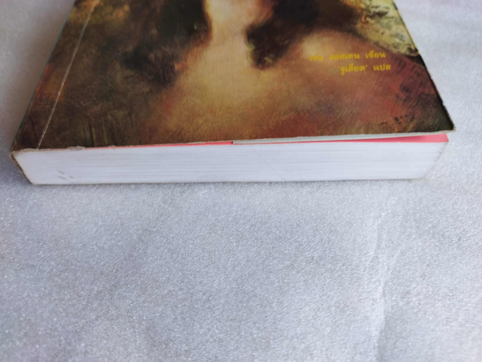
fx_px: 376
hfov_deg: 65.3
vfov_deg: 51.4
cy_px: 181
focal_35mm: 27
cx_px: 241
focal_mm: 4.71
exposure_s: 1/60
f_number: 1.79
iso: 119
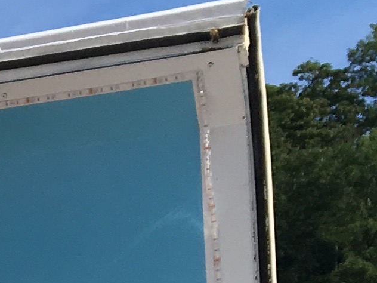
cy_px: 772
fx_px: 2015
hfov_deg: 9.6
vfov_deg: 7.3
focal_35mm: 185
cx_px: -491
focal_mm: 4.15
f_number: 2.2
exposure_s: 1/1748
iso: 25
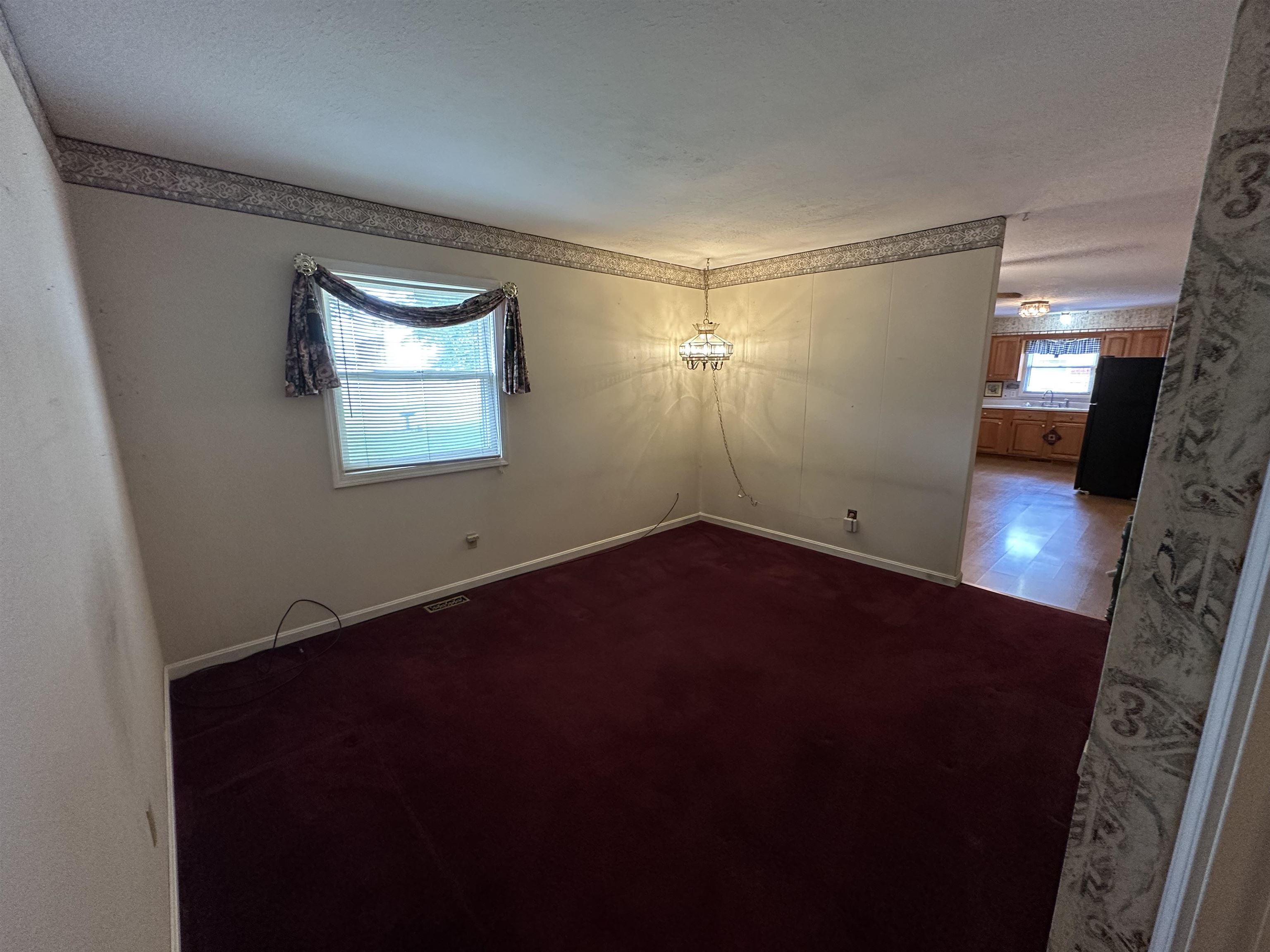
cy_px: 476
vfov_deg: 85.7
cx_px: 635
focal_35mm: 14
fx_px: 514
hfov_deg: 102.1
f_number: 2.2
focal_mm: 2.22
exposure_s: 1/60
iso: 250
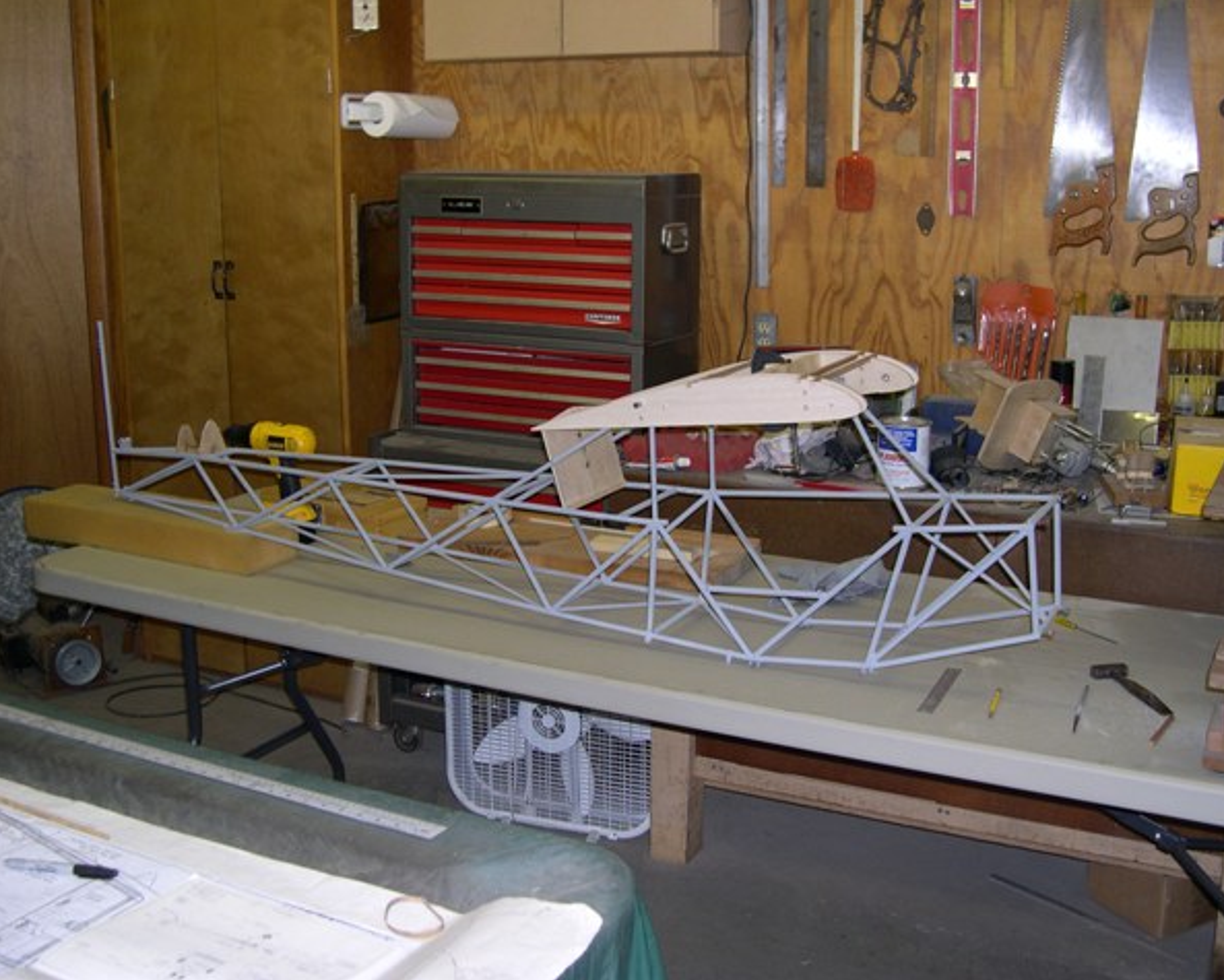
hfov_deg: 45.8
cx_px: 619
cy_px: 487
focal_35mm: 40
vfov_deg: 37.4
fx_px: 1450
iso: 127
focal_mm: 8
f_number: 2.8
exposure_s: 1/60
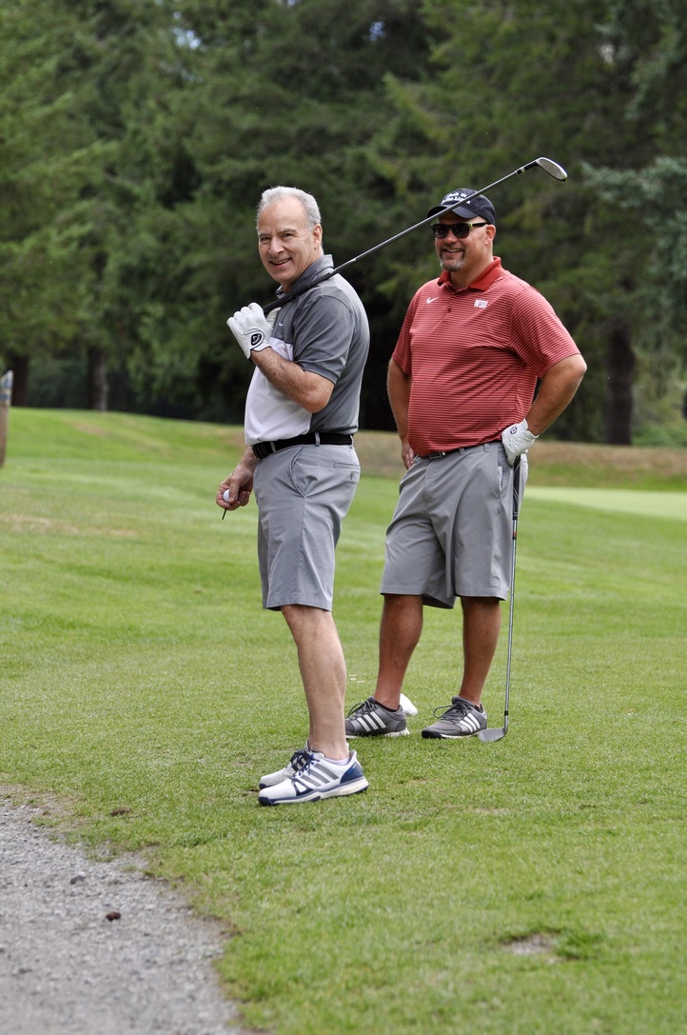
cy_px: 518
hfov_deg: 8.3
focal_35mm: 165
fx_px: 4735
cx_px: 344
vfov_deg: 12.5
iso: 400
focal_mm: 110
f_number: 4.5
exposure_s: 1/1250
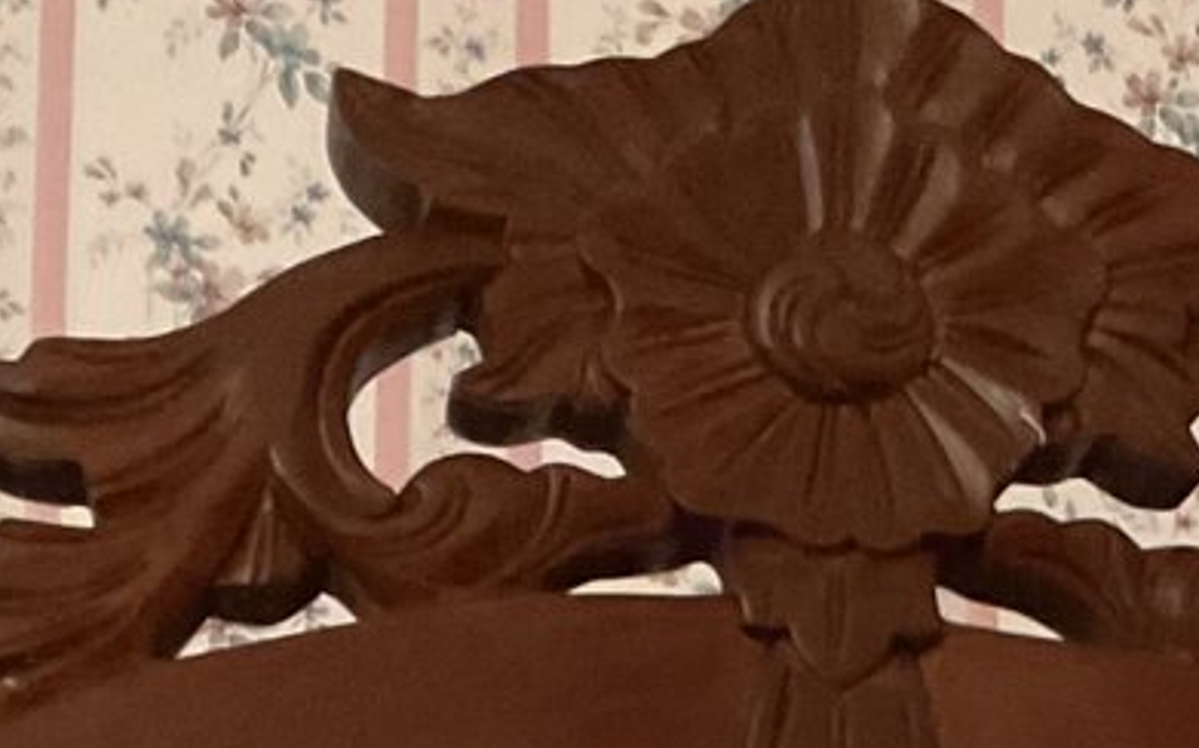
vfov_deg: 10.2
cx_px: 1007
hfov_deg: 17.4
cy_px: 1494
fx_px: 3887
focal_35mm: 119
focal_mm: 3
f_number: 1.8
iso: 320
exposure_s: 1/40
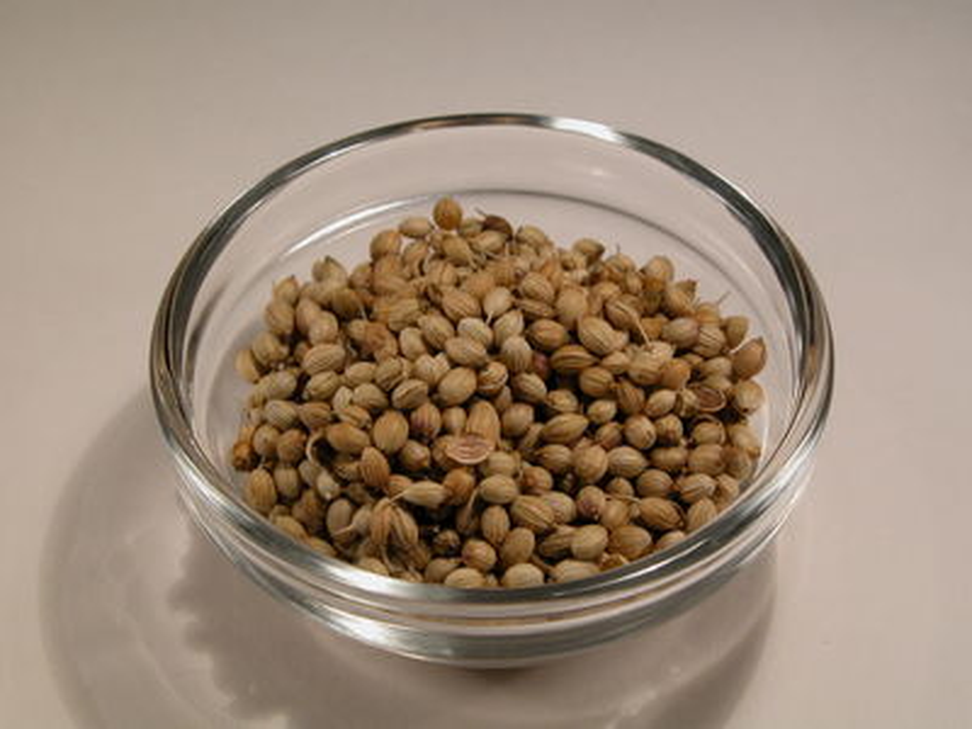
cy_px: 364
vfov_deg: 19.9
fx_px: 2078
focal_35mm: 74
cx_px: 486
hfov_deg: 26.3
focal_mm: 18.8
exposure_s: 1/59.4
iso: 100
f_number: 6
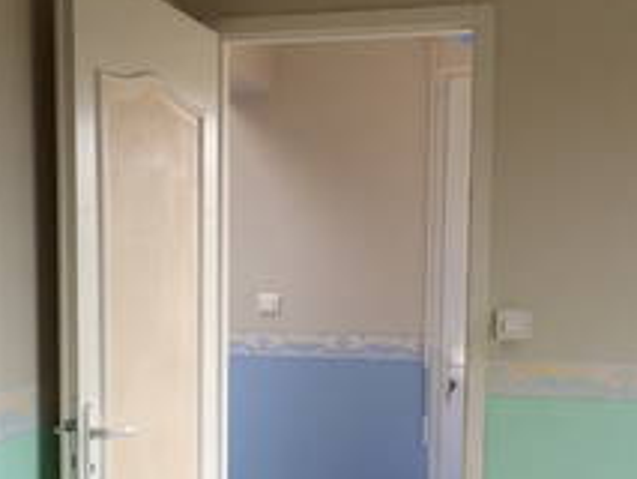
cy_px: 341
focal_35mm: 49
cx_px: 329
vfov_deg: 29.4
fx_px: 902
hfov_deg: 38.9
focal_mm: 4.15
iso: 125
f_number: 2.2
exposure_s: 1/33
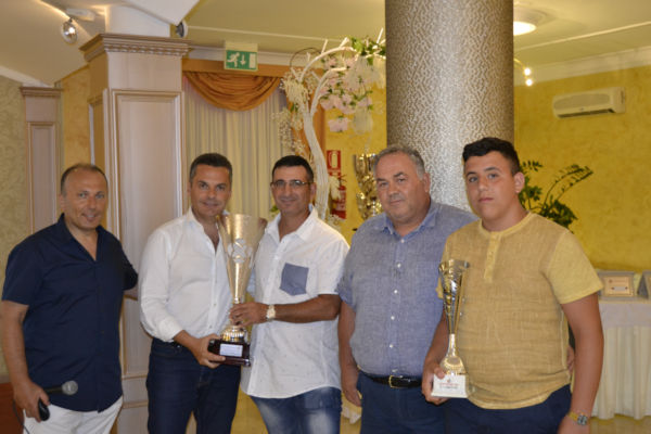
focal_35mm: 46
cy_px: 217
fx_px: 841
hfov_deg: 42.3
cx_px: 326
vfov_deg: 28.9
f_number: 4.2
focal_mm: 31
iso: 1250
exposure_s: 1/60
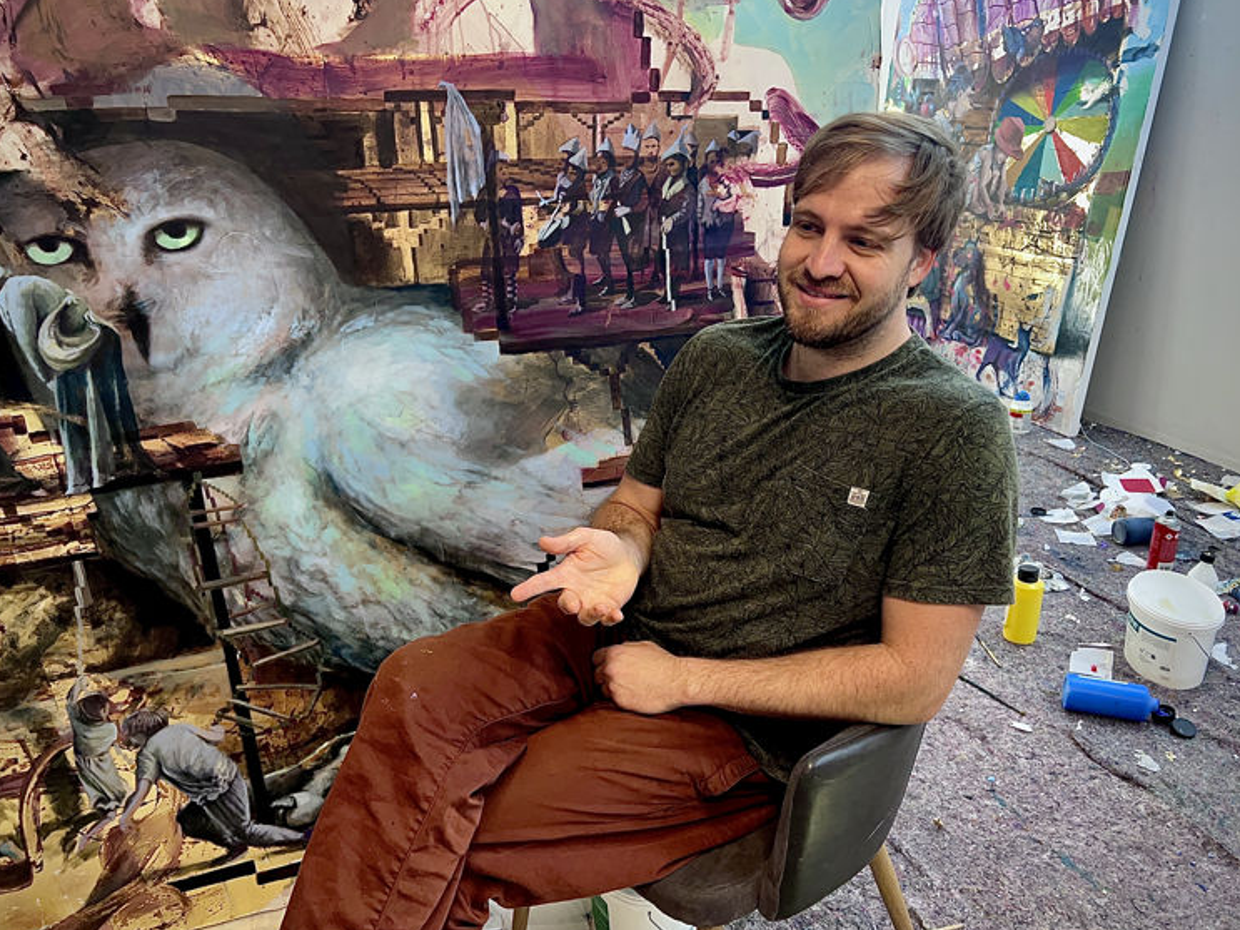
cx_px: 607
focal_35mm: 28
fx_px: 1003
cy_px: 464
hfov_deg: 63.4
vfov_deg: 49.7
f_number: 1.5
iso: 200
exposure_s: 1/50
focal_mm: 5.7
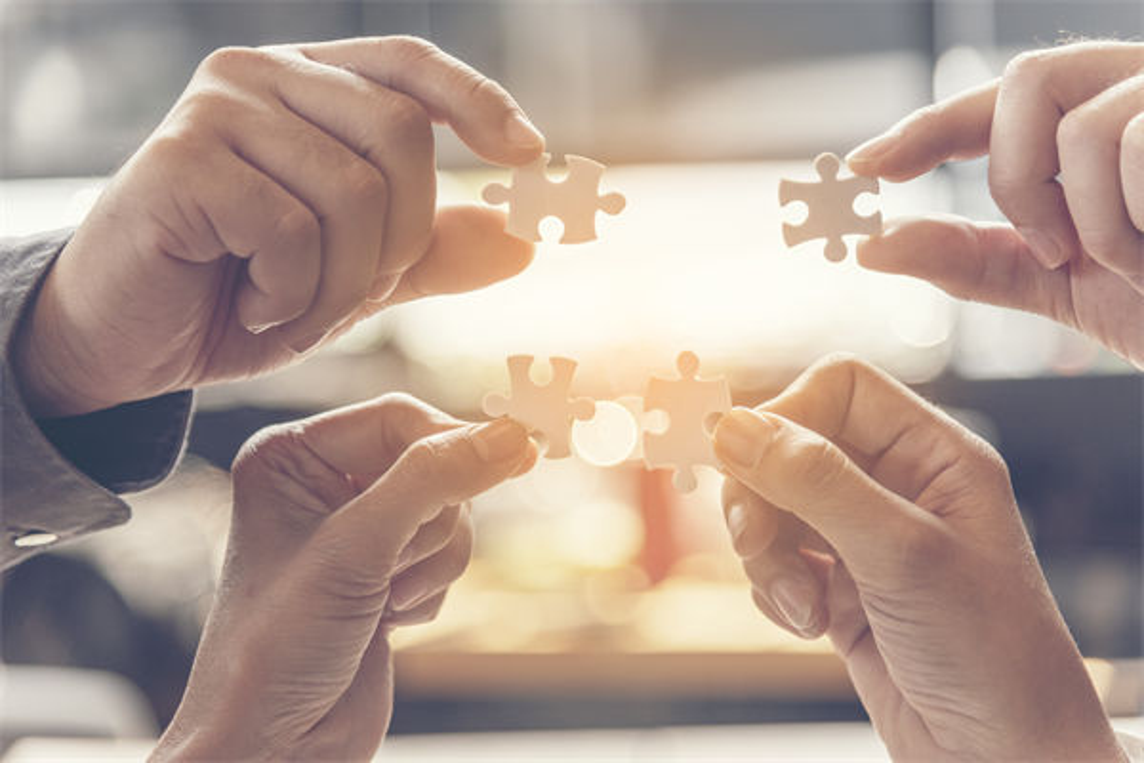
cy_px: 382
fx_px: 3336
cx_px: 572
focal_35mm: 105
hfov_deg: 19.5
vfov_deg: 13.0
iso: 640
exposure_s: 1/400
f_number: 4
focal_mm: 105
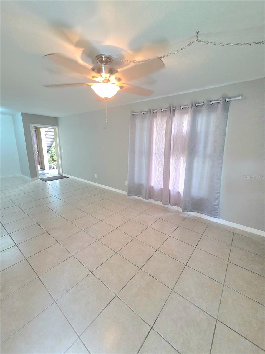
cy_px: 177
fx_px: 133
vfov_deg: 106.2
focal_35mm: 13
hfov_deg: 89.9
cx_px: 132
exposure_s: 1/120
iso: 250
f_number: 2.2
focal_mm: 2.2
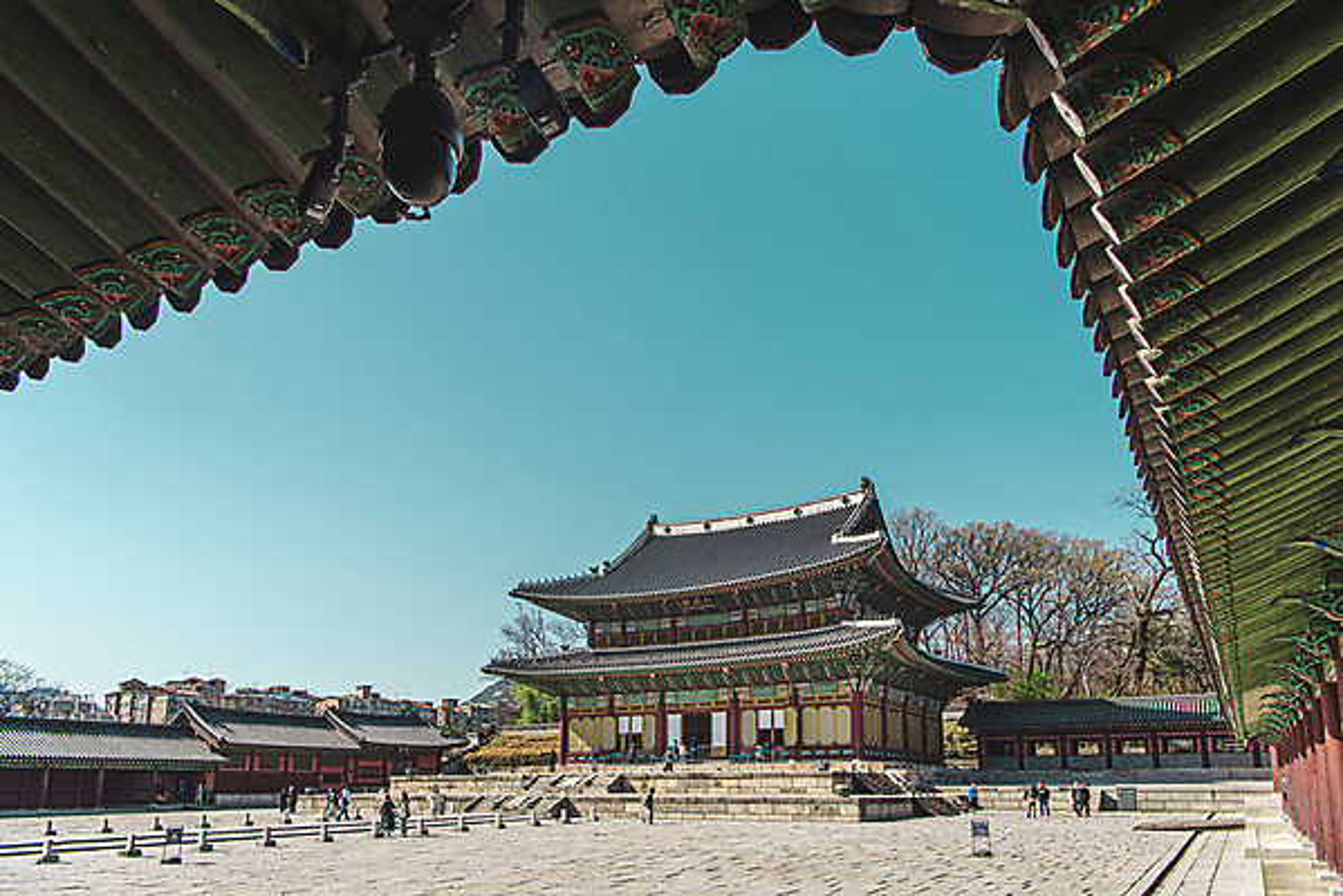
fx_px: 896
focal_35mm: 24
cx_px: 672
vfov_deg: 53.2
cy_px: 448
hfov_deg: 73.7
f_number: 8
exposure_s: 1/250
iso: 100
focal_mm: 24
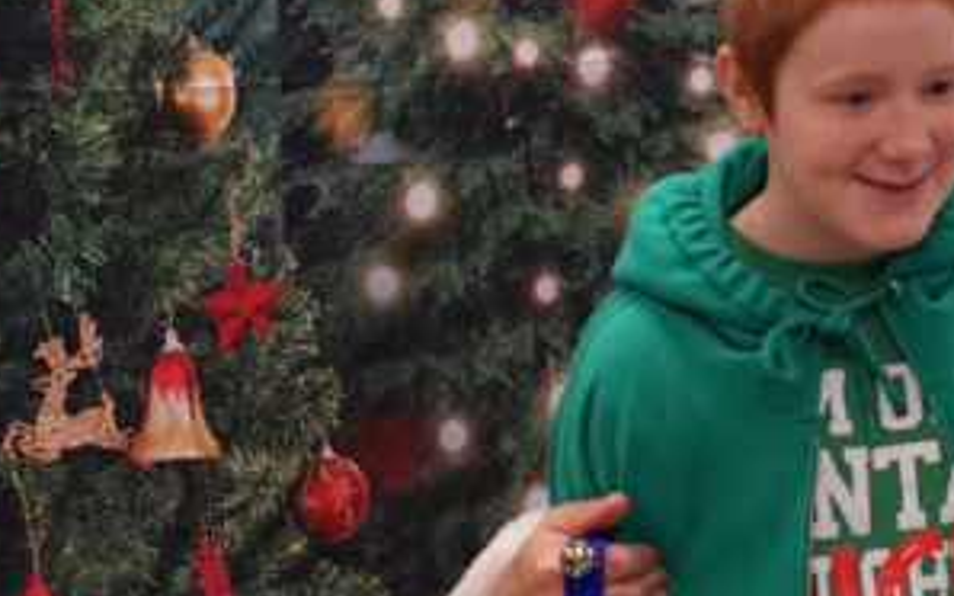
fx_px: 6835
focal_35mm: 263
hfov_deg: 7.9
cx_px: 1281
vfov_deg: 5.0
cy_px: 181
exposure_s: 1/160
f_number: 3.2
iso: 1600
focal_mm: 75
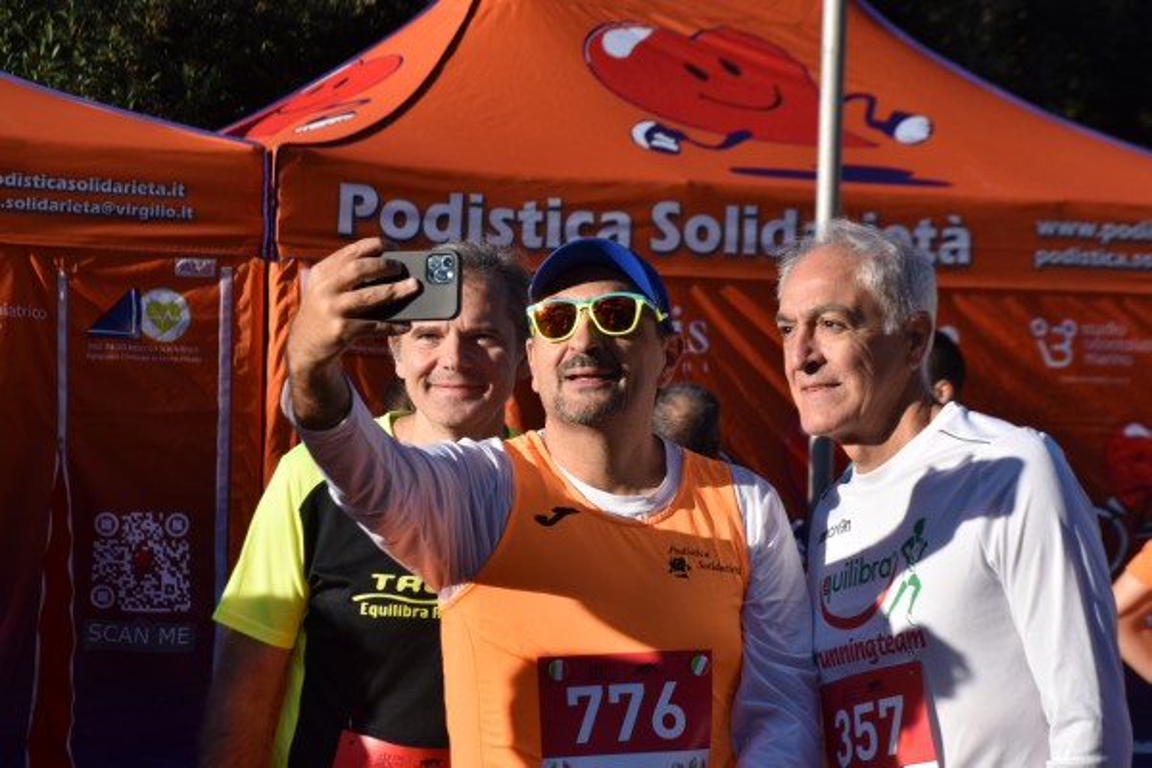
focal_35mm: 112
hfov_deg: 18.2
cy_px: 384
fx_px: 3600
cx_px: 576
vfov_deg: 12.2
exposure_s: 1/800
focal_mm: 75
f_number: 9
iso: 320
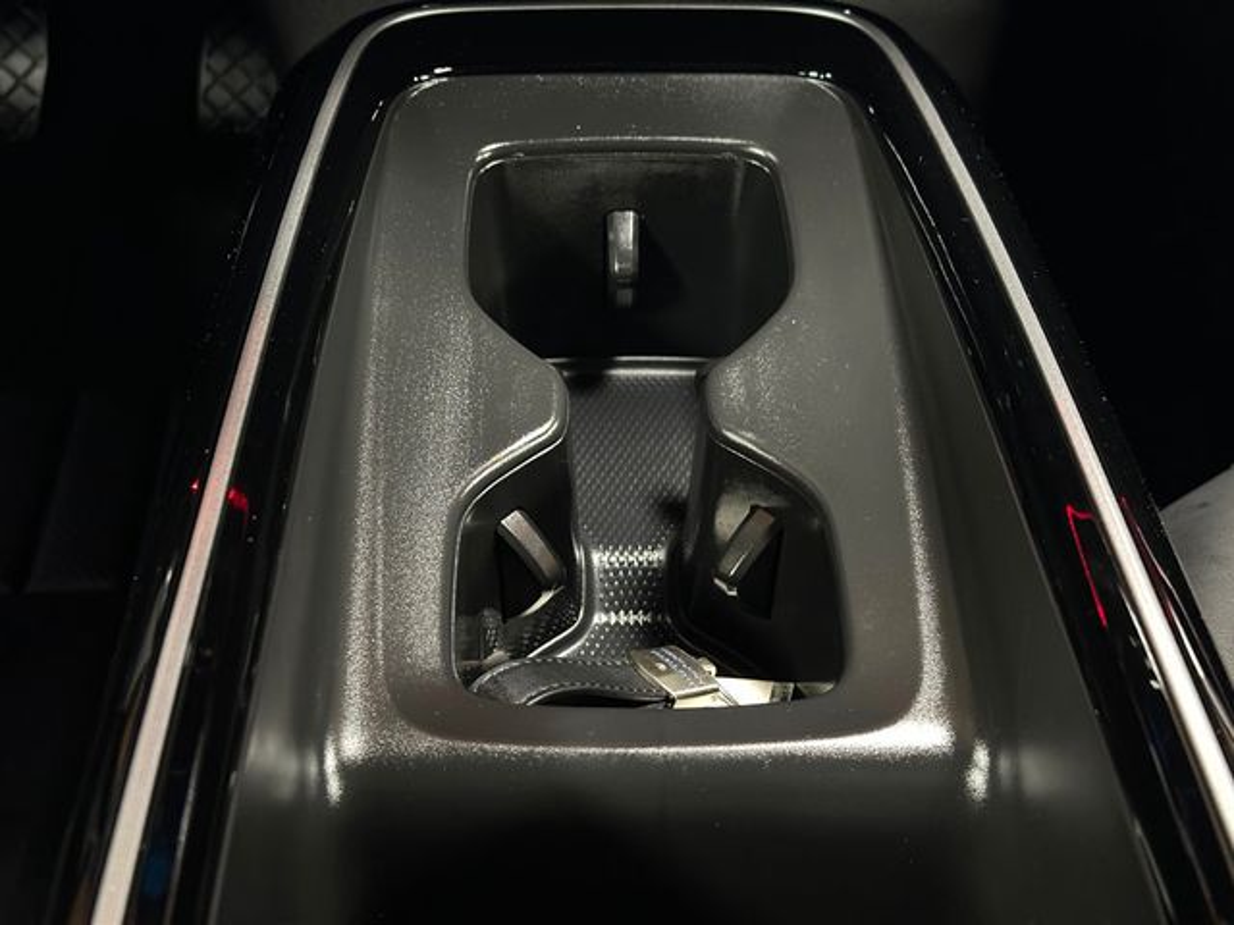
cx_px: 617
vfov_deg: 30.3
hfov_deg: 39.7
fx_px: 1711
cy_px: 462
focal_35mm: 48
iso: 800
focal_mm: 6.86
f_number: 1.78
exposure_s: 1/15
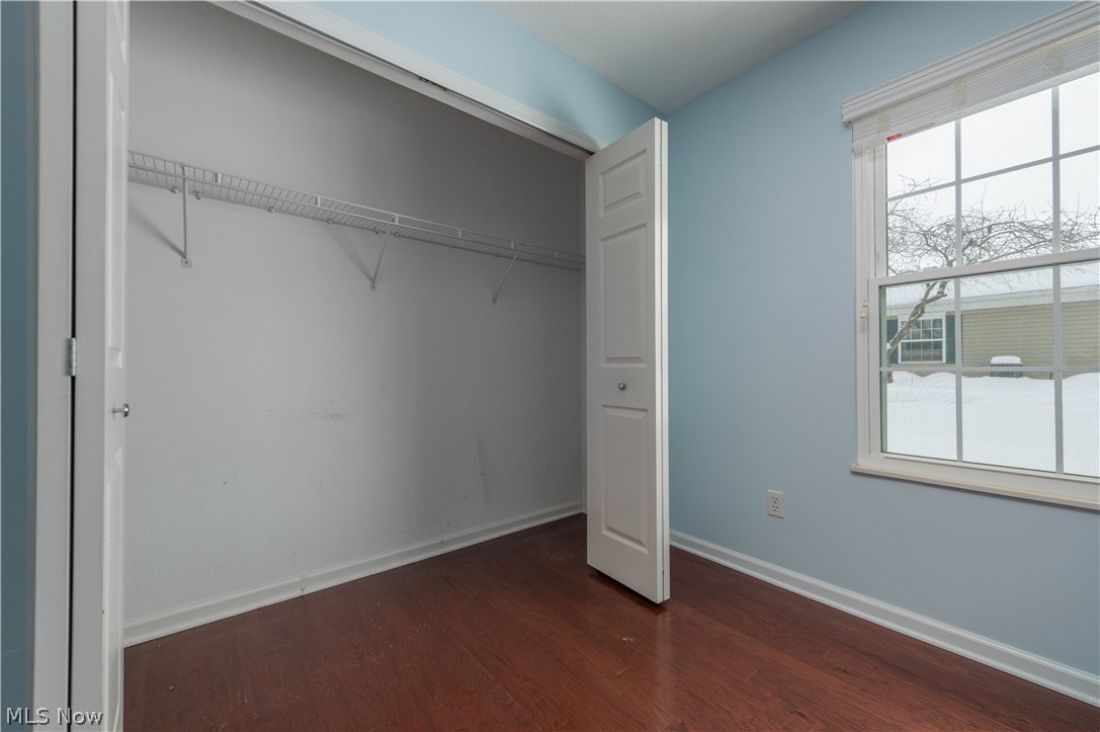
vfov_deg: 81.1
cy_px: 366
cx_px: 550
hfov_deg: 104.3
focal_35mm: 14
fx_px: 427
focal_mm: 14
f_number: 9
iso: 200
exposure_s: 1/60
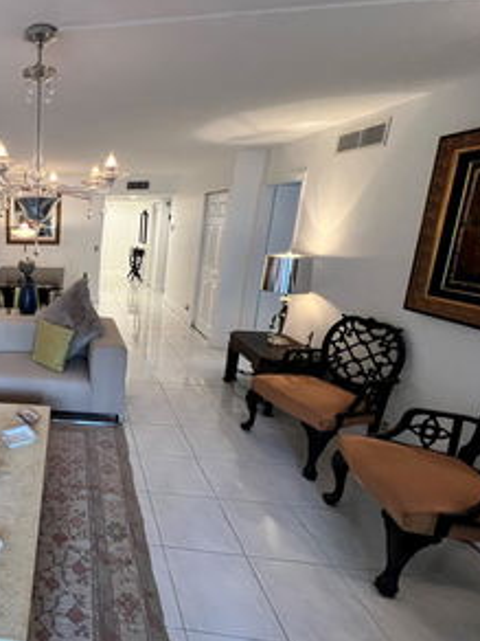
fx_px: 351
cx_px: 23
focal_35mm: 19
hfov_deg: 56.2
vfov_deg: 84.6
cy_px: 307
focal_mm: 1.57
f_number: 1.8
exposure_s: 1/60
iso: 250
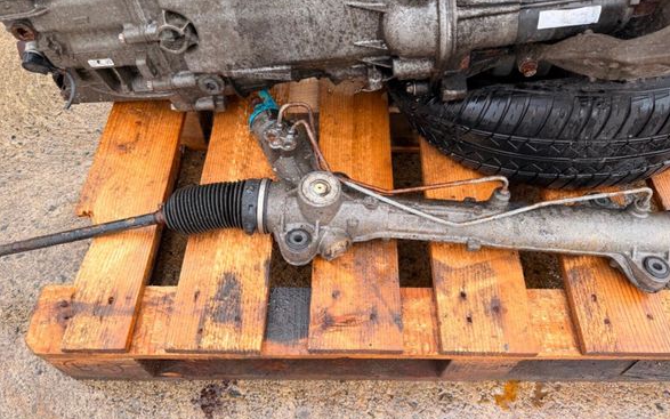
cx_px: 340
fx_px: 475
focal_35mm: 26
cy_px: 216
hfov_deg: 70.4
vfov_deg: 47.6
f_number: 1.78
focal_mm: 6.76
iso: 64
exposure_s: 1/121
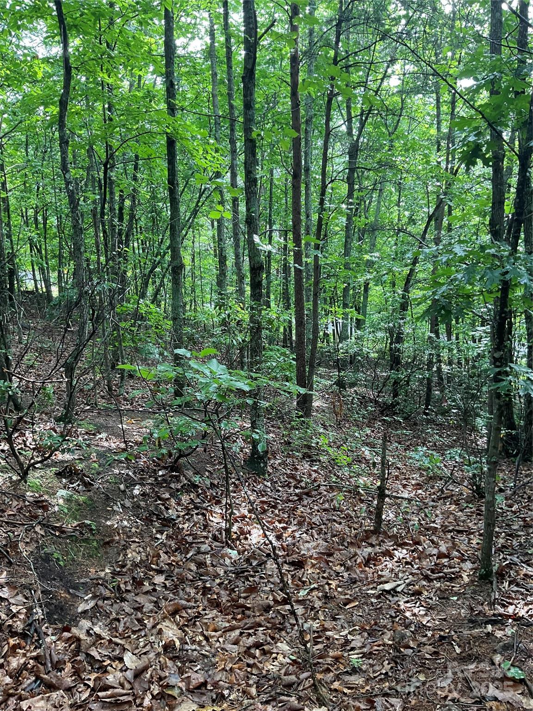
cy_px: 356
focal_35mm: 29
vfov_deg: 61.7
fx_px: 595
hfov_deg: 48.2
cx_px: 266
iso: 50
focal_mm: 3
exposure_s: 1/60
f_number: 1.8
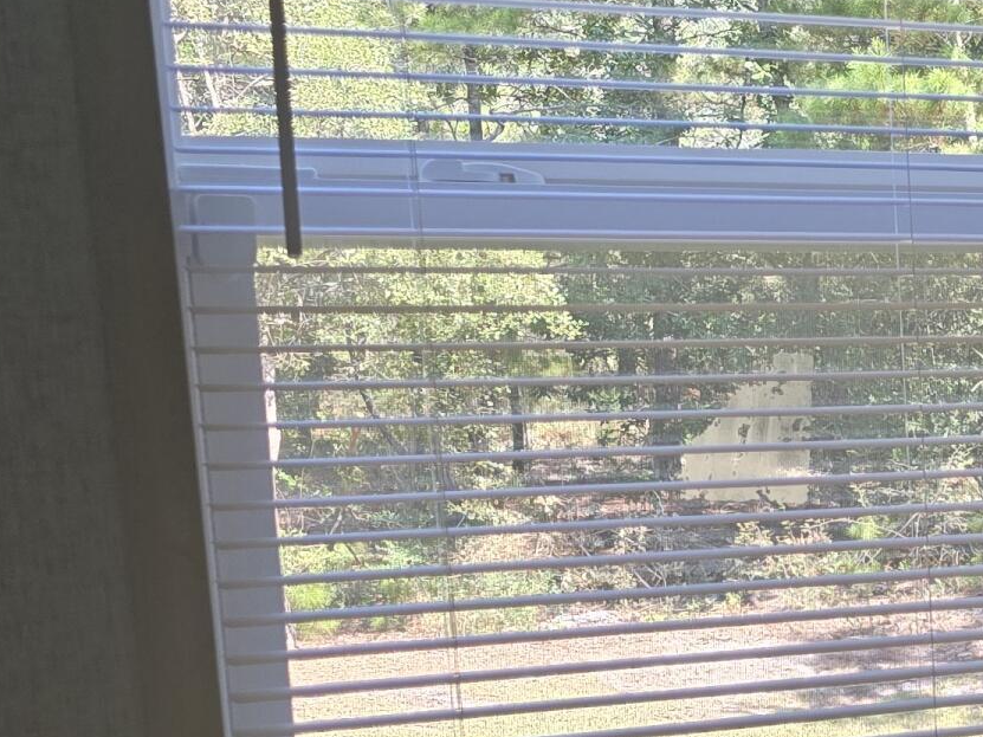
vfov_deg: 17.5
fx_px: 2357
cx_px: 1302
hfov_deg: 21.2
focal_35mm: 83
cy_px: 675
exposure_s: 1/180
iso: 64
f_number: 1.7
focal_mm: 6.3
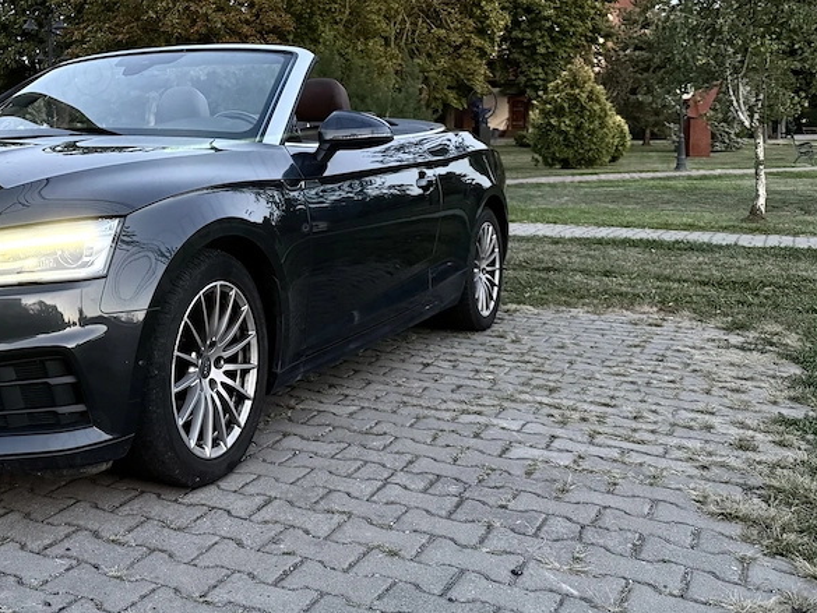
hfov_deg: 42.9
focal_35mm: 41
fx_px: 968
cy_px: 189
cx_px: 126
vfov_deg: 34.7
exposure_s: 1/60
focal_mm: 6.76
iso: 500
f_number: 1.78
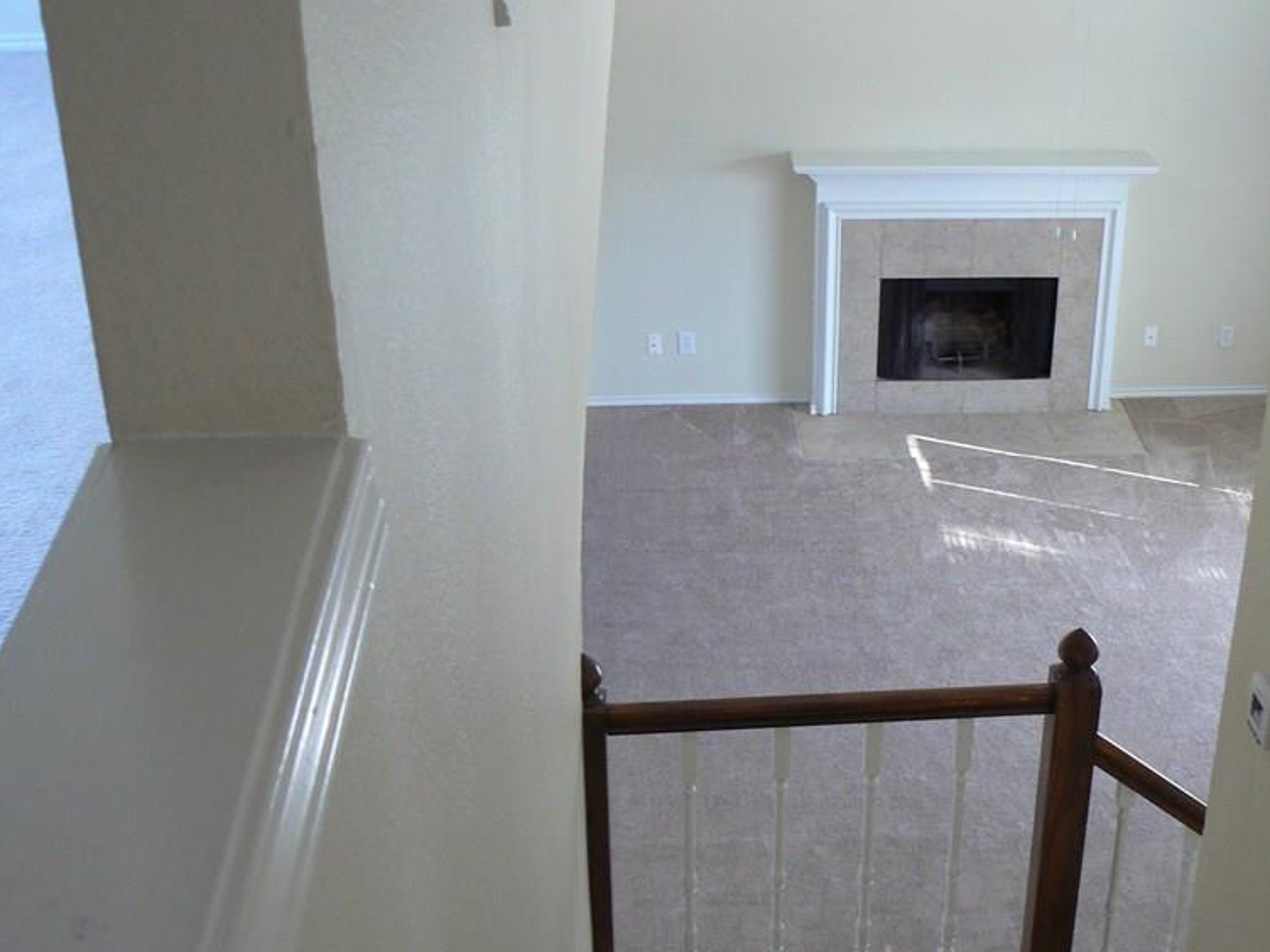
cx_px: 831
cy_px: 484
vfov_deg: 29.7
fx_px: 1798
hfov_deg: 38.5
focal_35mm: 49
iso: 160
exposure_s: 1/30
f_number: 2.8
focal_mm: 6
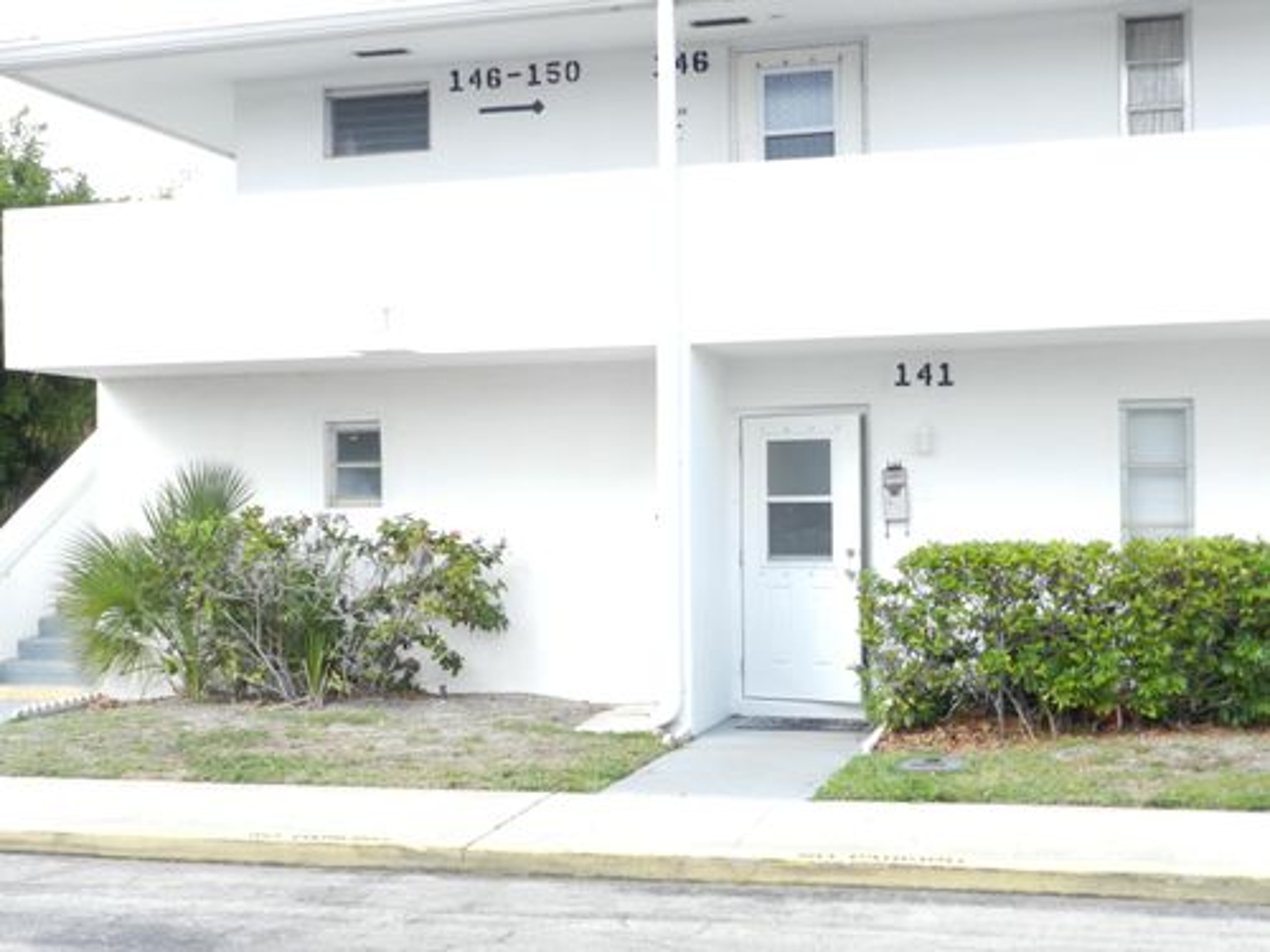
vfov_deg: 31.5
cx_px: 635
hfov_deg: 41.2
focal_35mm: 46
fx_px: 1688
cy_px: 476
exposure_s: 1/200
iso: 160
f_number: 4.2
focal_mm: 8.1
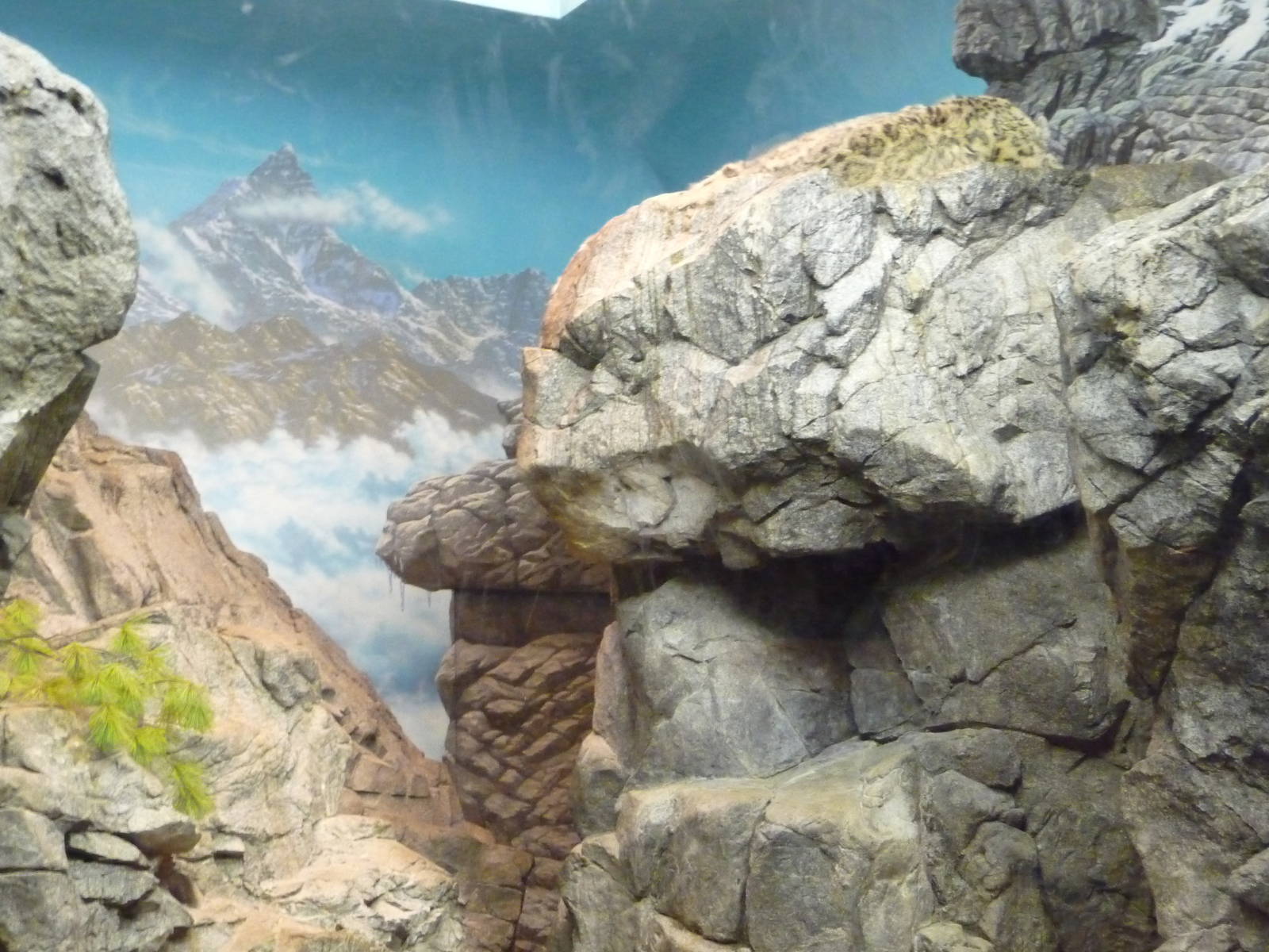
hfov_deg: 31.2
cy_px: 476
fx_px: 2273
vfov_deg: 23.7
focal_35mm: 62
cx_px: 634
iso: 800
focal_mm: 10.5
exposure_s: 1/8
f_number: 4.5
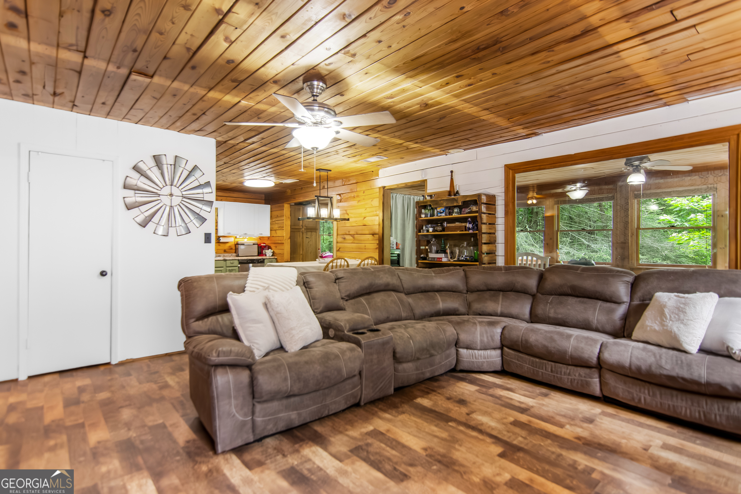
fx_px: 340
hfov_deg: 95.0
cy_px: 247
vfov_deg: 72.1
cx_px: 370
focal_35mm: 16
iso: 800
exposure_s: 1/60
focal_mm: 11
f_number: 2.8
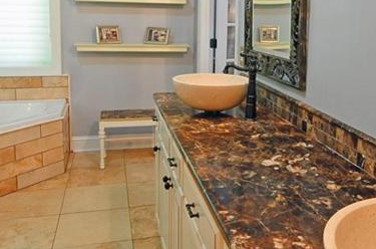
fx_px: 427
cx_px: 233
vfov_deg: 31.5
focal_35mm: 41
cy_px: 47
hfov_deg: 47.1
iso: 400
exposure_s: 4
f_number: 22
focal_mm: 10
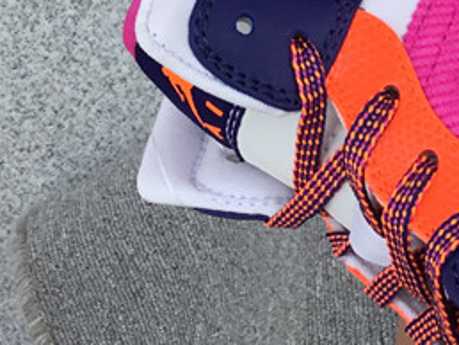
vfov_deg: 13.6
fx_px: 1433
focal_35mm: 108
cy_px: 6
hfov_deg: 17.8
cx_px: 455
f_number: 2.4
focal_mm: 3.3
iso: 25
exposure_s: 1/673
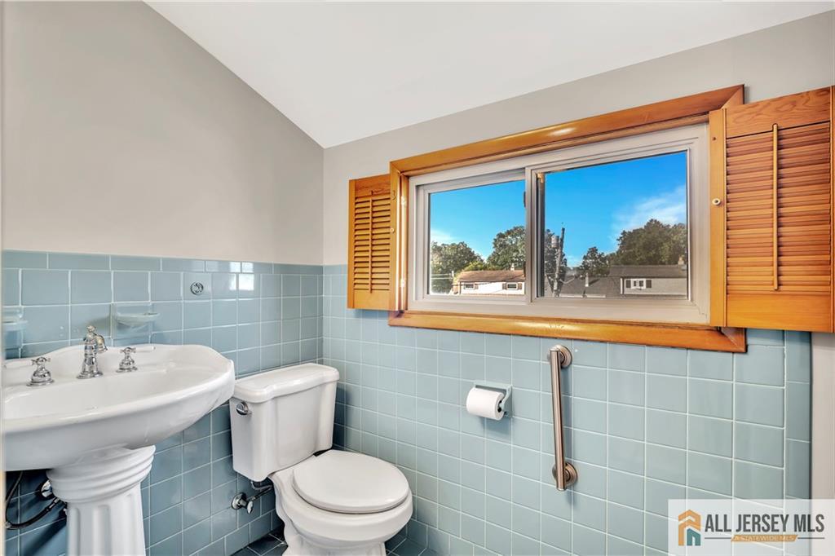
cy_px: 278
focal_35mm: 16
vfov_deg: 73.7
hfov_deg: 96.8
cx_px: 418
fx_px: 371
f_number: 5
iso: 320
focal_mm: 16
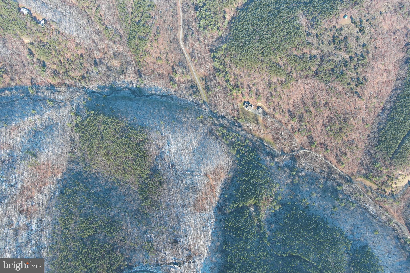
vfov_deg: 45.0
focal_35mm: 29
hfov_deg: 63.7
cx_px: 205
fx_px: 330
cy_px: 136
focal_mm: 10.57
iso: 100
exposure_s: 1/312
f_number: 2.8
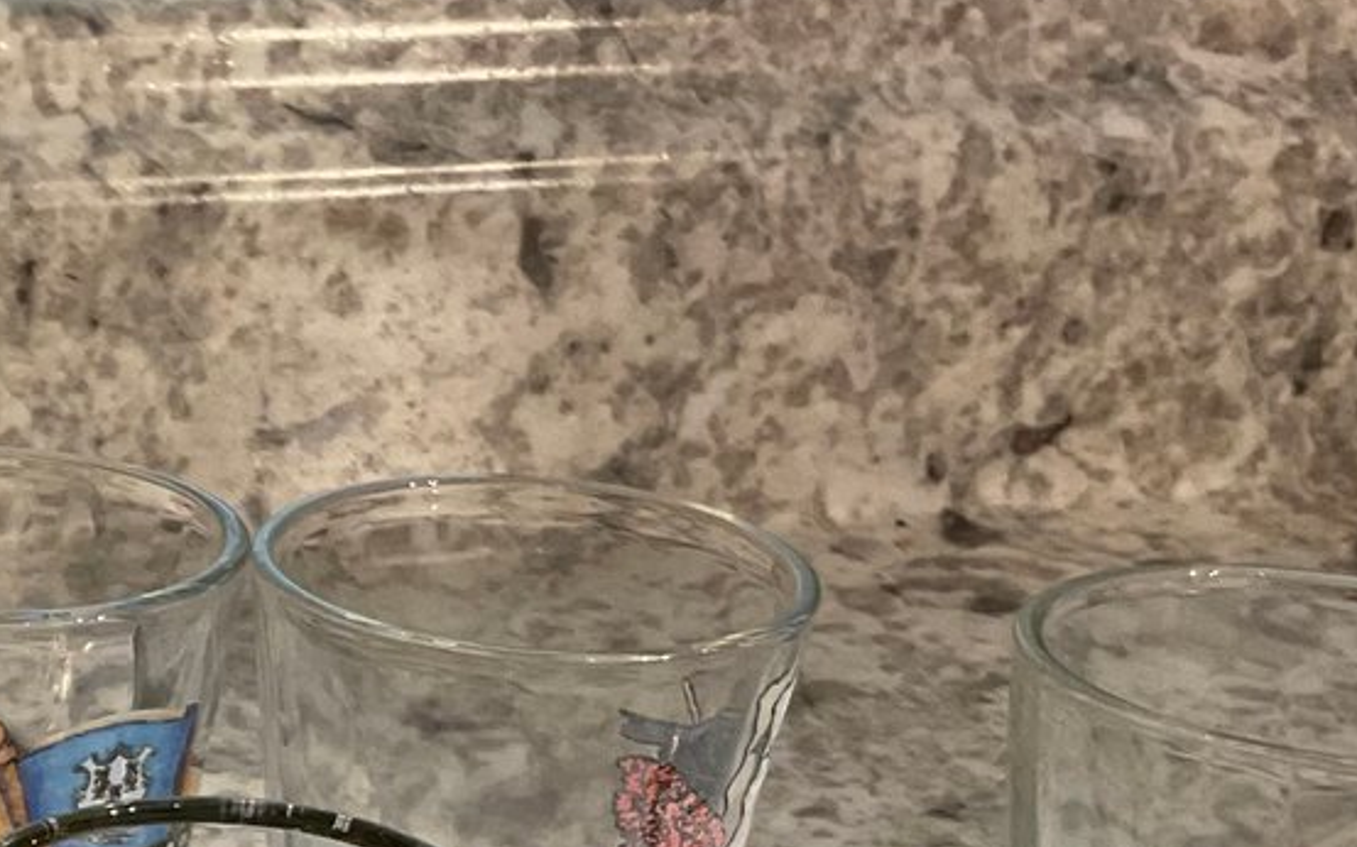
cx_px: -136
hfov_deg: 23.2
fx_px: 3106
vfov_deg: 15.0
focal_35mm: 84
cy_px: 1020
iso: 160
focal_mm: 3
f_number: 1.8
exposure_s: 1/60
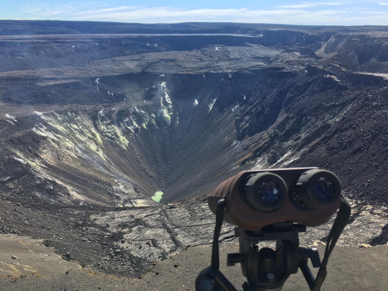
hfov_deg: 61.7
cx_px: 194
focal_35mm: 29
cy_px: 146
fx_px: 325
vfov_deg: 48.2
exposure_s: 1/894
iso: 25
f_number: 2.2
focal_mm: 4.15
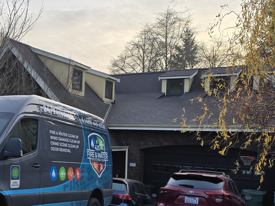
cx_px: 45
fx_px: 381
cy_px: 135
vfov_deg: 30.1
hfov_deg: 37.8
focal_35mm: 48
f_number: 1.7
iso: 64
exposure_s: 1/180
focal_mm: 6.3
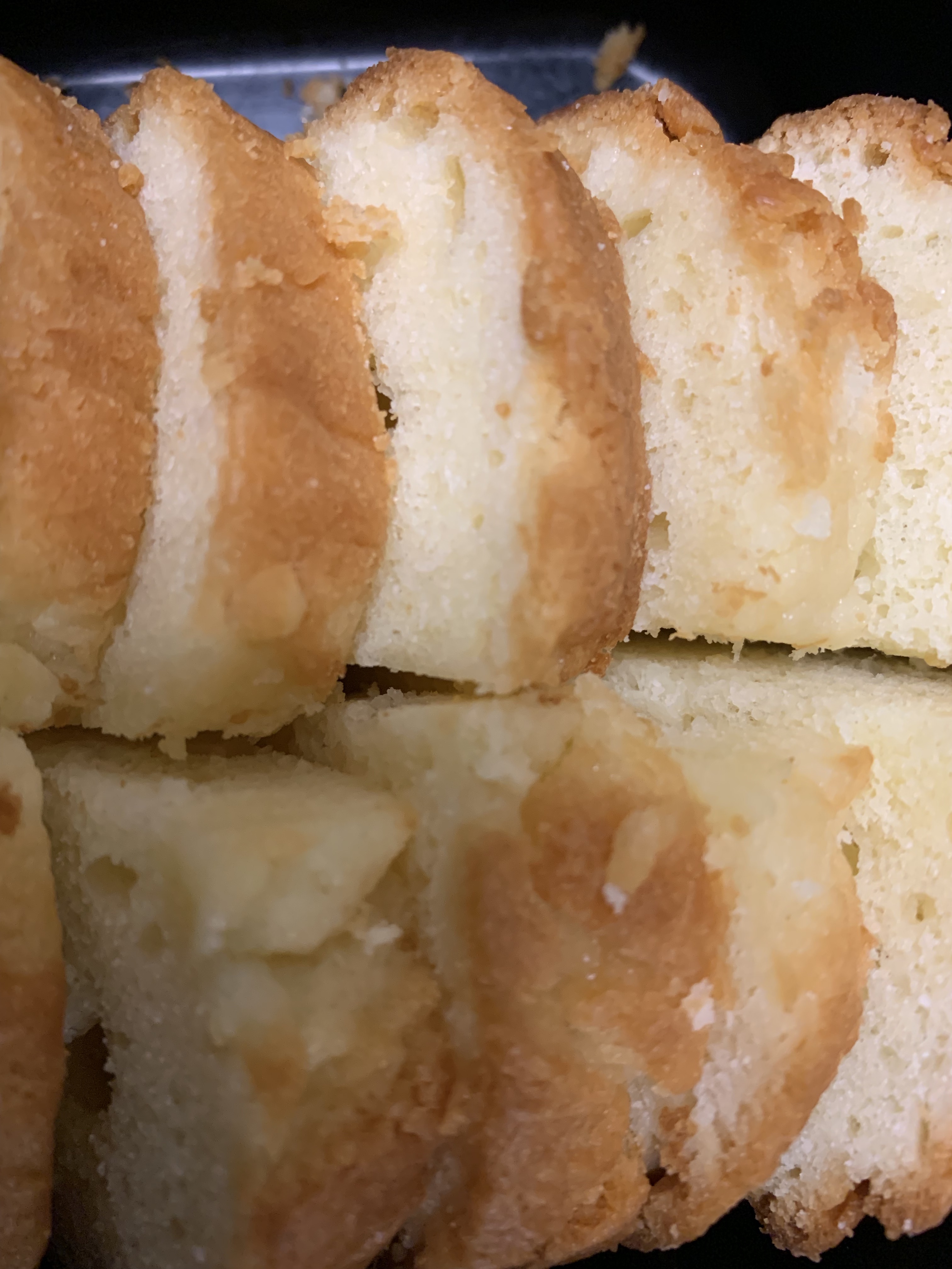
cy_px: 634
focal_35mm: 26
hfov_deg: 53.1
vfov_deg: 67.3
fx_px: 953
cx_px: 476
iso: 250
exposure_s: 1/60
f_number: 1.8
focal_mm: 4.25
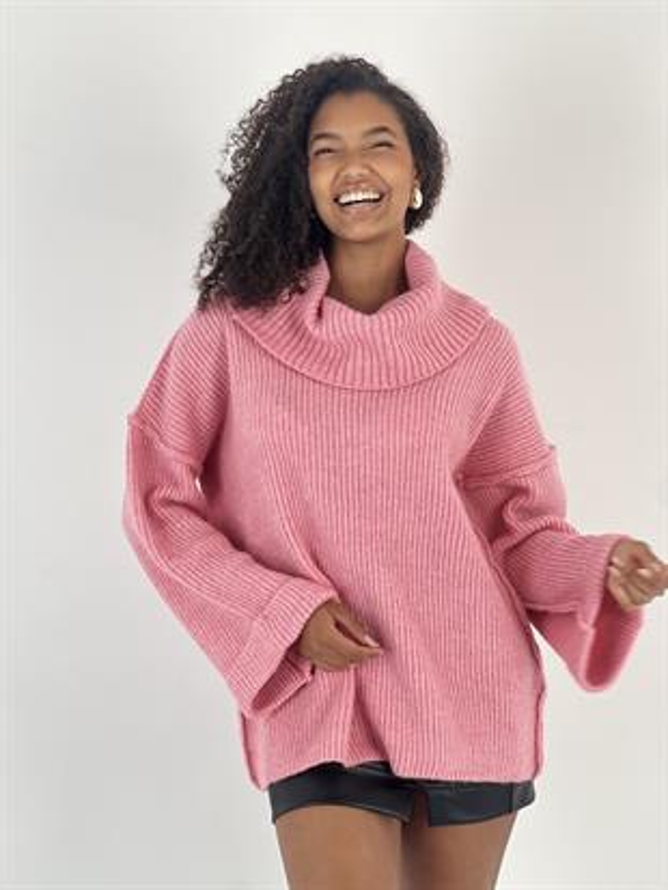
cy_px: 445
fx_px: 1980
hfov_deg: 19.1
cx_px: 334
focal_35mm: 77
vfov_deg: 25.3
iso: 50
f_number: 2.8
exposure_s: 1/100
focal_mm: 9
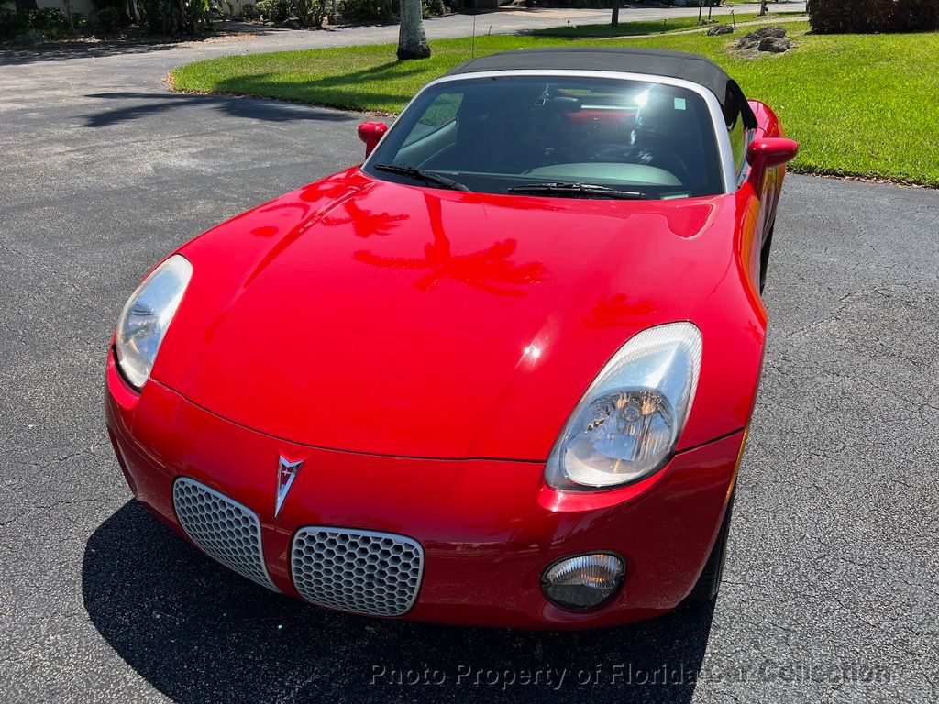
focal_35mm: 26
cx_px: 470
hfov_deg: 67.3
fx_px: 705
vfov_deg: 53.1
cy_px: 352
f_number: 1.5
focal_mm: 5.7
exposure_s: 1/2353
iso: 50
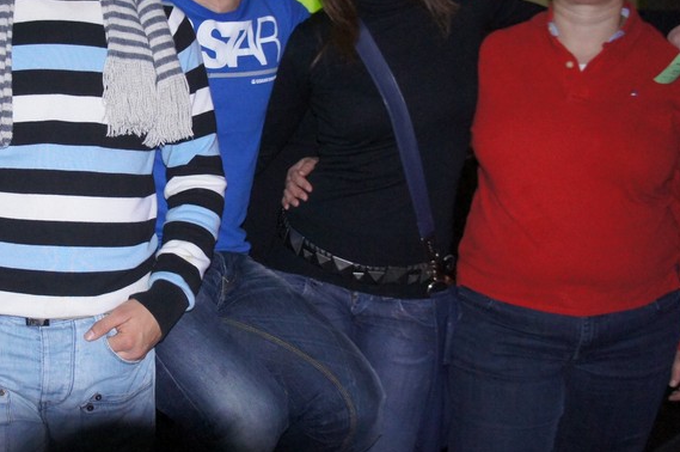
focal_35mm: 54
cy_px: 146
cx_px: 131
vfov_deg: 24.9
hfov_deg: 35.7
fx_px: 1019
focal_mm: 20
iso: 1600
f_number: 4
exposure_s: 1/60
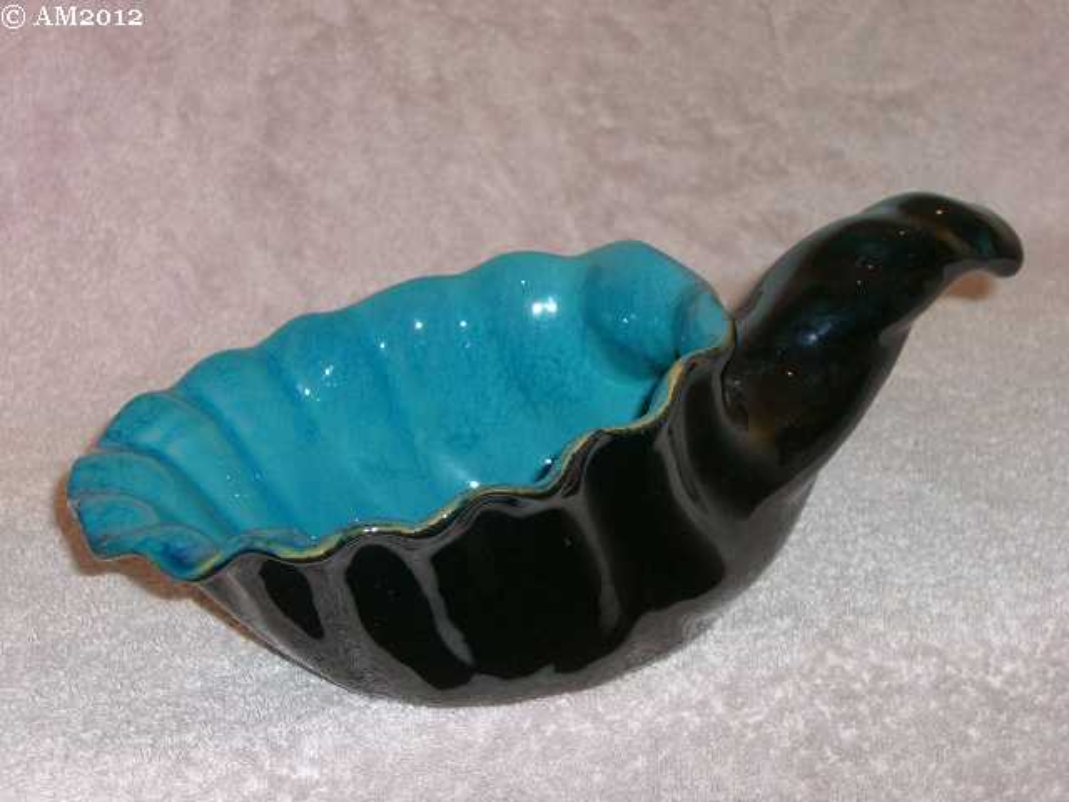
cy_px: 401
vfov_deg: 18.9
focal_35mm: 78
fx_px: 2409
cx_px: 534
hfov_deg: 25.0
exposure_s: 1/60
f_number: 4.3
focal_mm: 16.3
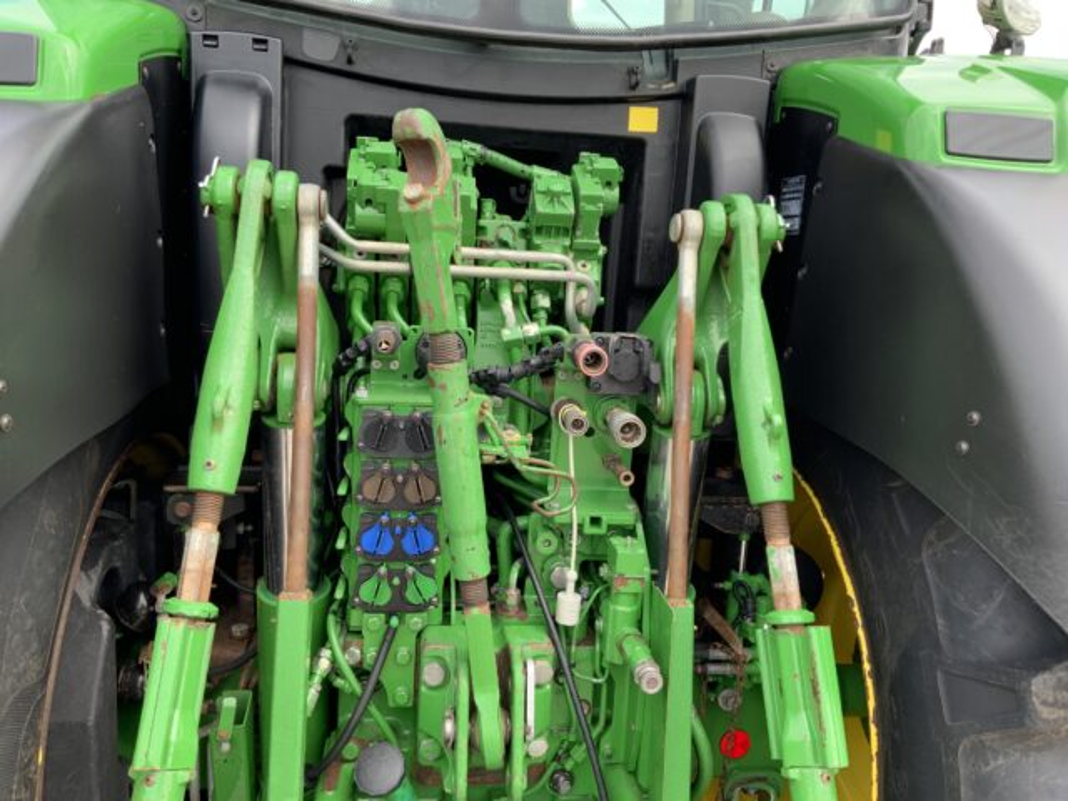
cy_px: 400
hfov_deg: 61.7
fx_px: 895
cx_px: 534
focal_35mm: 29
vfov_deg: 48.2
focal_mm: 3
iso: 16
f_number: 1.8
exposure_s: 1/149
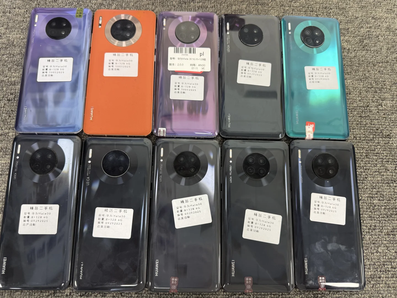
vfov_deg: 56.8
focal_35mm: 24
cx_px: 198
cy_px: 149
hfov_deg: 71.6
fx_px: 275
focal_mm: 6.76
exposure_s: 1/50
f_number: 1.78
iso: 125
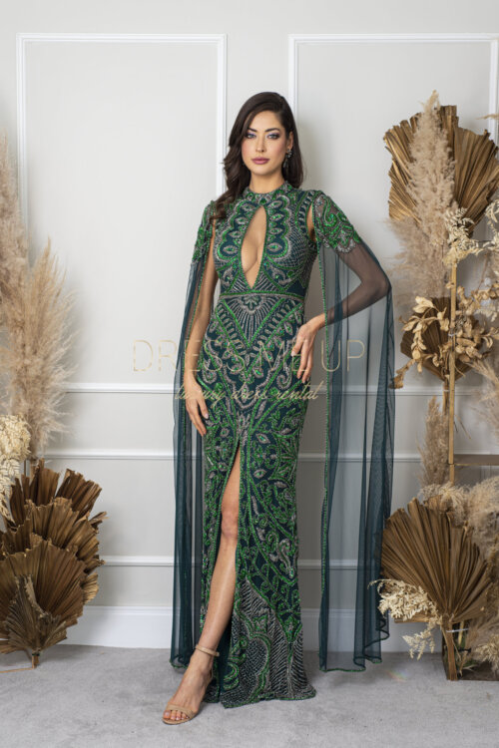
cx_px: 250
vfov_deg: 39.6
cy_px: 374
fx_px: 1040
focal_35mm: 50
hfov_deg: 27.0
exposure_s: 1/80
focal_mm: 50
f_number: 5
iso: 100
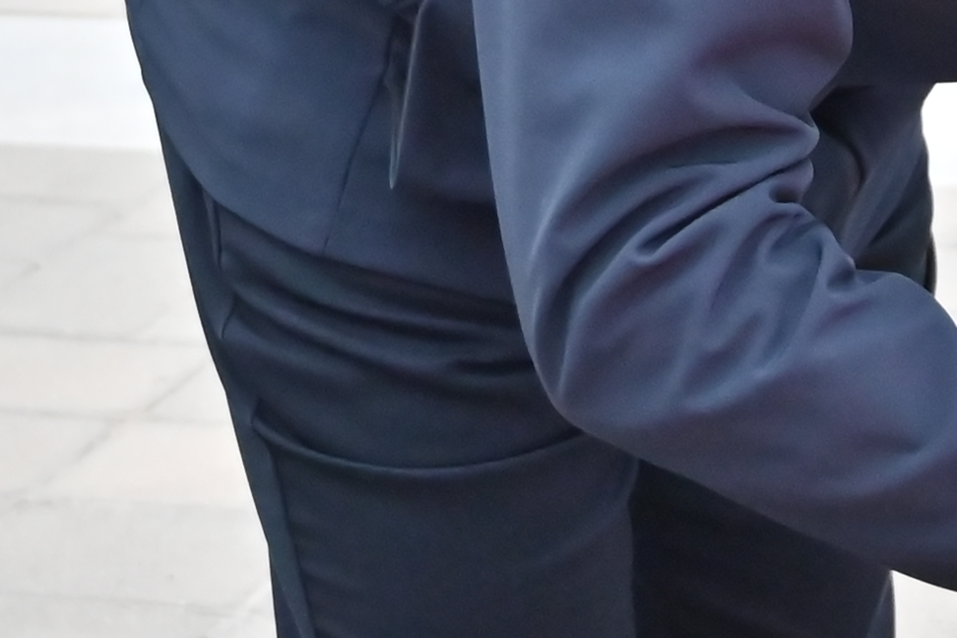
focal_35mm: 170
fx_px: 4519
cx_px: 1036
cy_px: -211
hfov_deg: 11.9
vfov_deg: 8.0
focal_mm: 28
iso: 2000
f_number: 4
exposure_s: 1/200
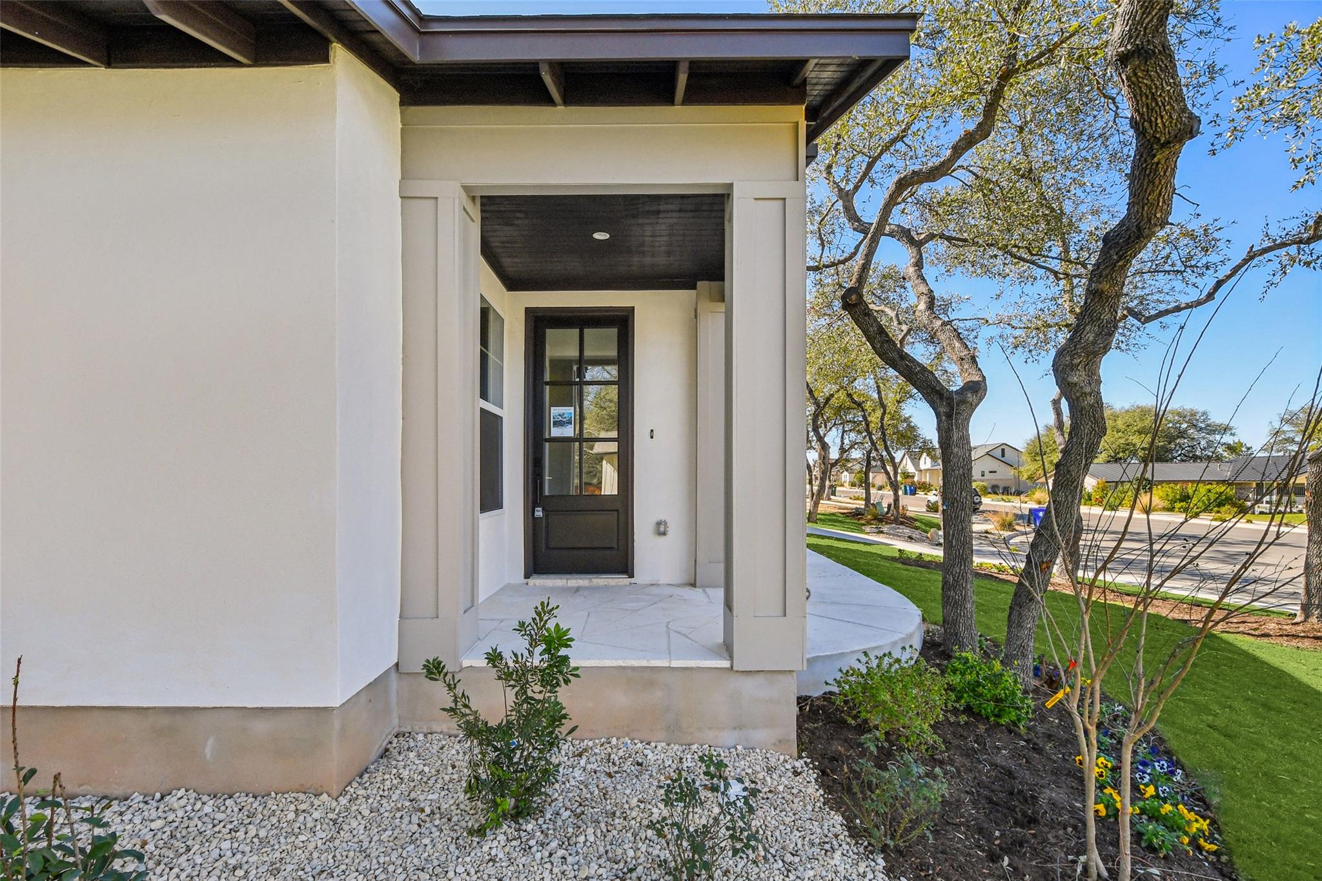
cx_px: 661
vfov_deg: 77.3
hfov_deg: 100.4
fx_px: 551
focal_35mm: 15
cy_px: 440
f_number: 8
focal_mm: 10
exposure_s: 1/400
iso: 400
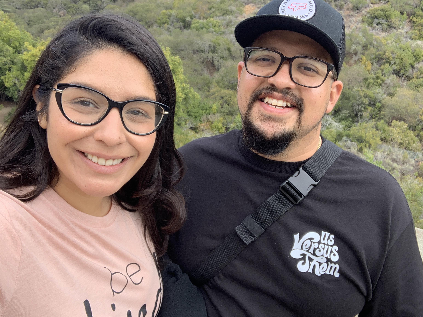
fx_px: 391
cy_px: 158
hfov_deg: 56.8
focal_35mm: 32
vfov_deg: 44.2
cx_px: 212
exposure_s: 1/218
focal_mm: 2.87
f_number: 2.2
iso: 16
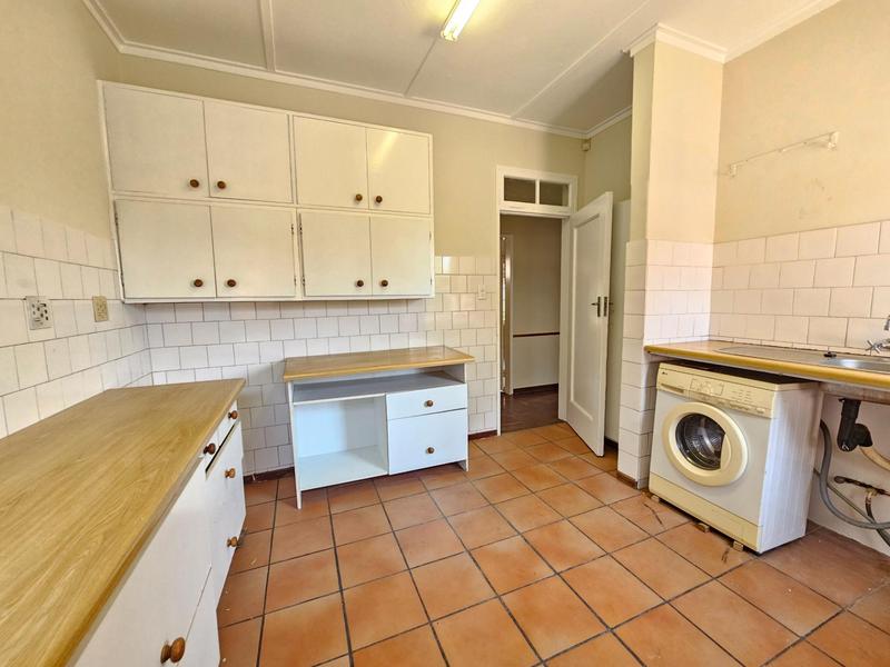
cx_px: 445
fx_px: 334
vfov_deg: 89.9
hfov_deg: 106.2
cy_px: 334
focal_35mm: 13
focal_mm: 2.2
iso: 160
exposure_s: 1/50
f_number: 2.2
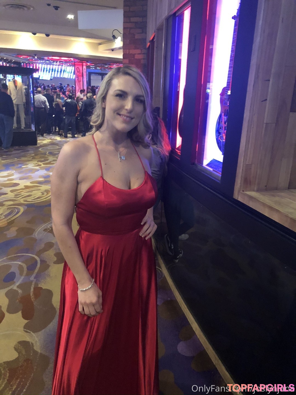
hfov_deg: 49.7
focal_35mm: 28
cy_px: 198
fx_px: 319
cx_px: 148
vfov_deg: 63.4
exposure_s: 1/24
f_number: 1.8
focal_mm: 3.99
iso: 640
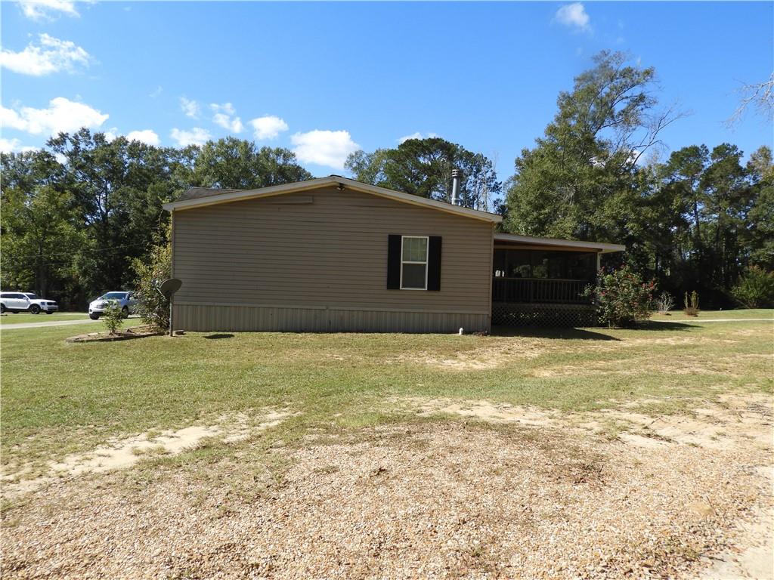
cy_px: 290
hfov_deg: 71.6
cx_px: 387
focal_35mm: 24
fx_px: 537
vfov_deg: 56.8
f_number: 3.3
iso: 100
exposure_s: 1/800
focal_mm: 4.3
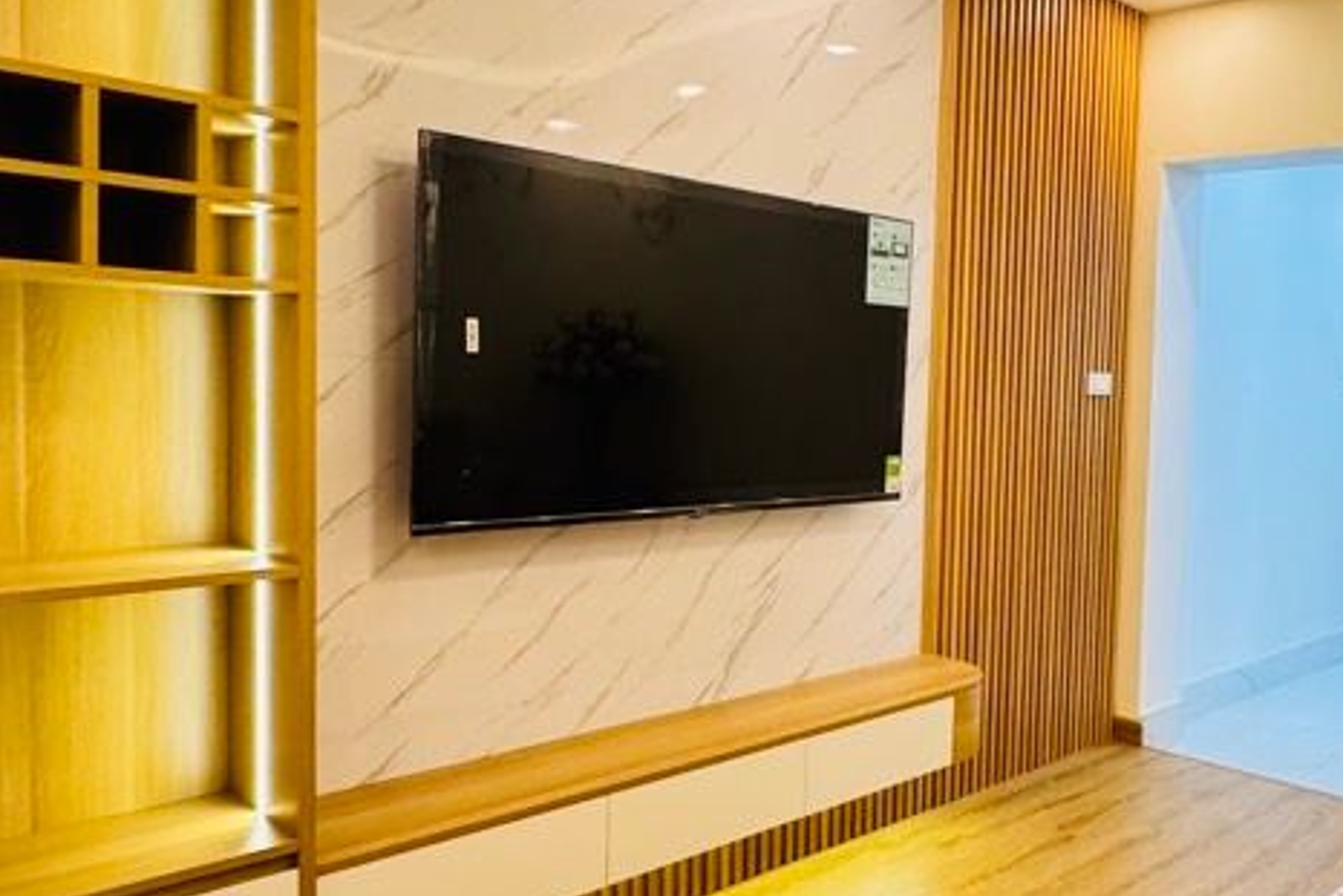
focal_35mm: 32
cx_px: 1012
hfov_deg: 55.8
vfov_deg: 41.1
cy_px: 447
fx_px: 1194
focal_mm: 2.22
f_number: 2.2
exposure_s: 1/100
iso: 250
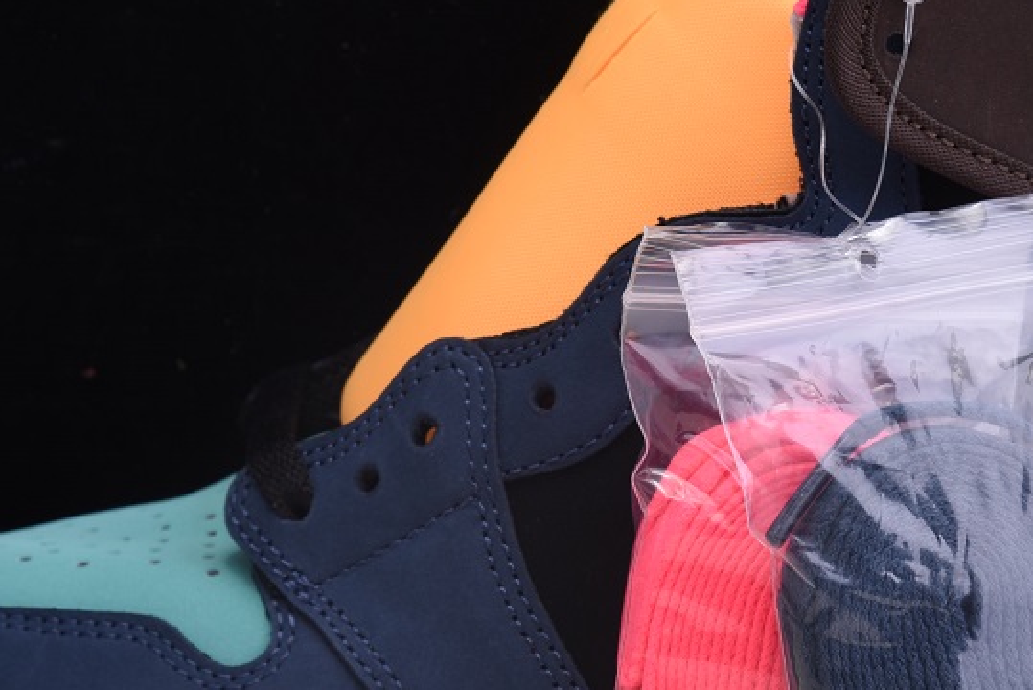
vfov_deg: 5.2
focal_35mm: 267
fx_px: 7665
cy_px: 296
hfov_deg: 7.7
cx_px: 644
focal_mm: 120
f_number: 13
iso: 100
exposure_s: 1/125
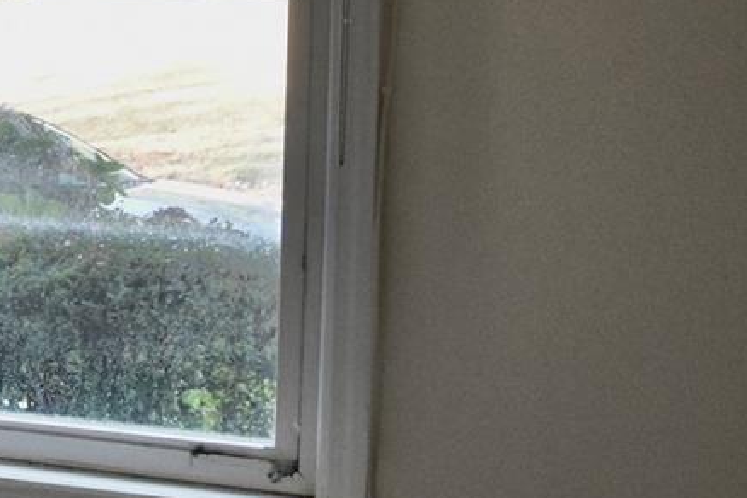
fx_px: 2476
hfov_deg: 14.2
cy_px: 23
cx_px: -776
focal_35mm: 119
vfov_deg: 11.4
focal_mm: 17
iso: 800
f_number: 5
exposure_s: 1/100
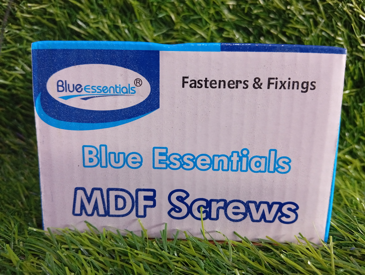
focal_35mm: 26
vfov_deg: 53.2
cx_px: 182
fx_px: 275
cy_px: 138
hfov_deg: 67.2
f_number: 1.8
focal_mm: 3.96
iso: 577
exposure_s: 1/20
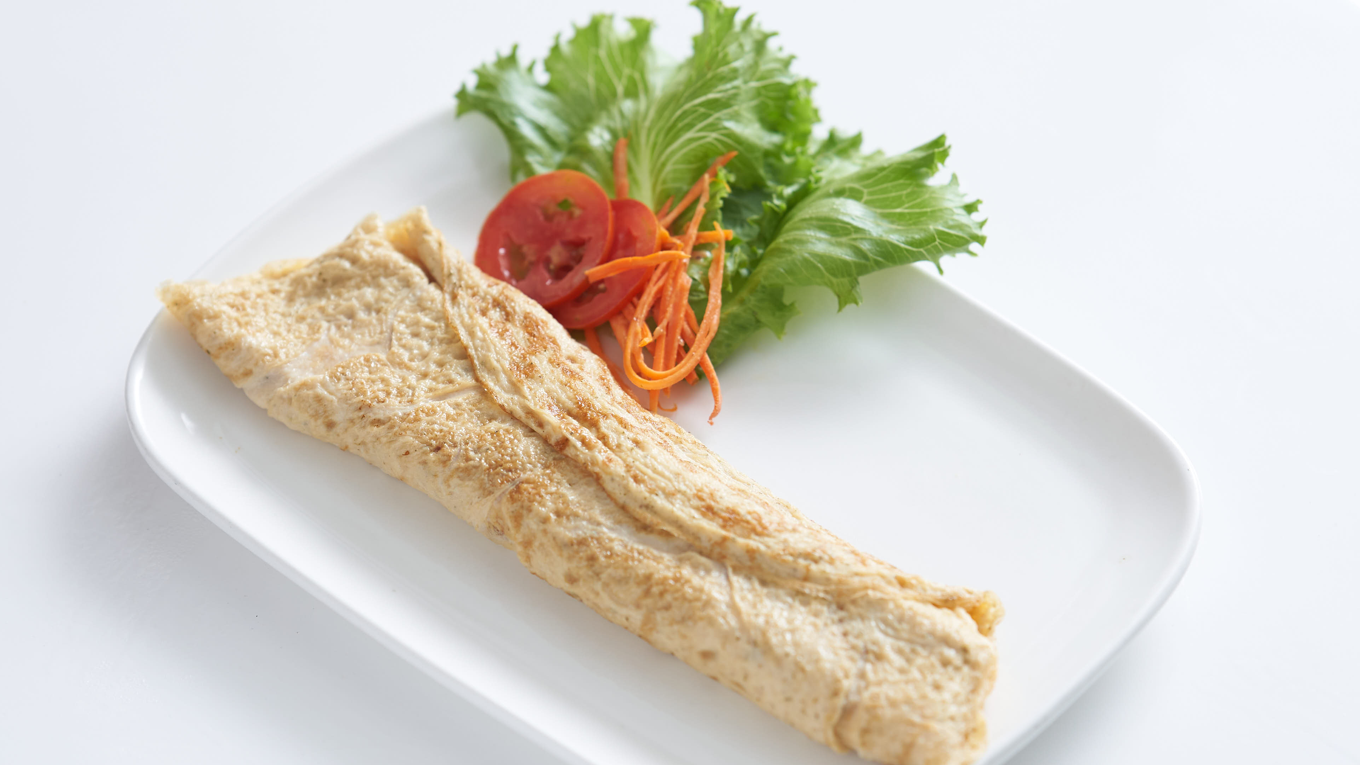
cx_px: 679
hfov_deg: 16.0
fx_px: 4832
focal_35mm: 134
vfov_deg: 9.0
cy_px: 445
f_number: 2.5
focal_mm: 85
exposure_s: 1/160
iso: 200
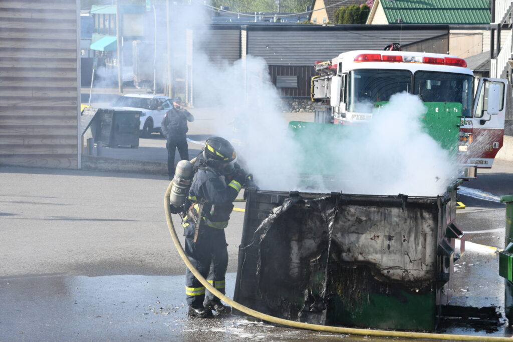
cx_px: 256
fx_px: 1667
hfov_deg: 17.5
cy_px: 171
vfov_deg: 11.7
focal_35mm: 117
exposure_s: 1/160
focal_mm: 78
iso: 125
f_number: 7.1
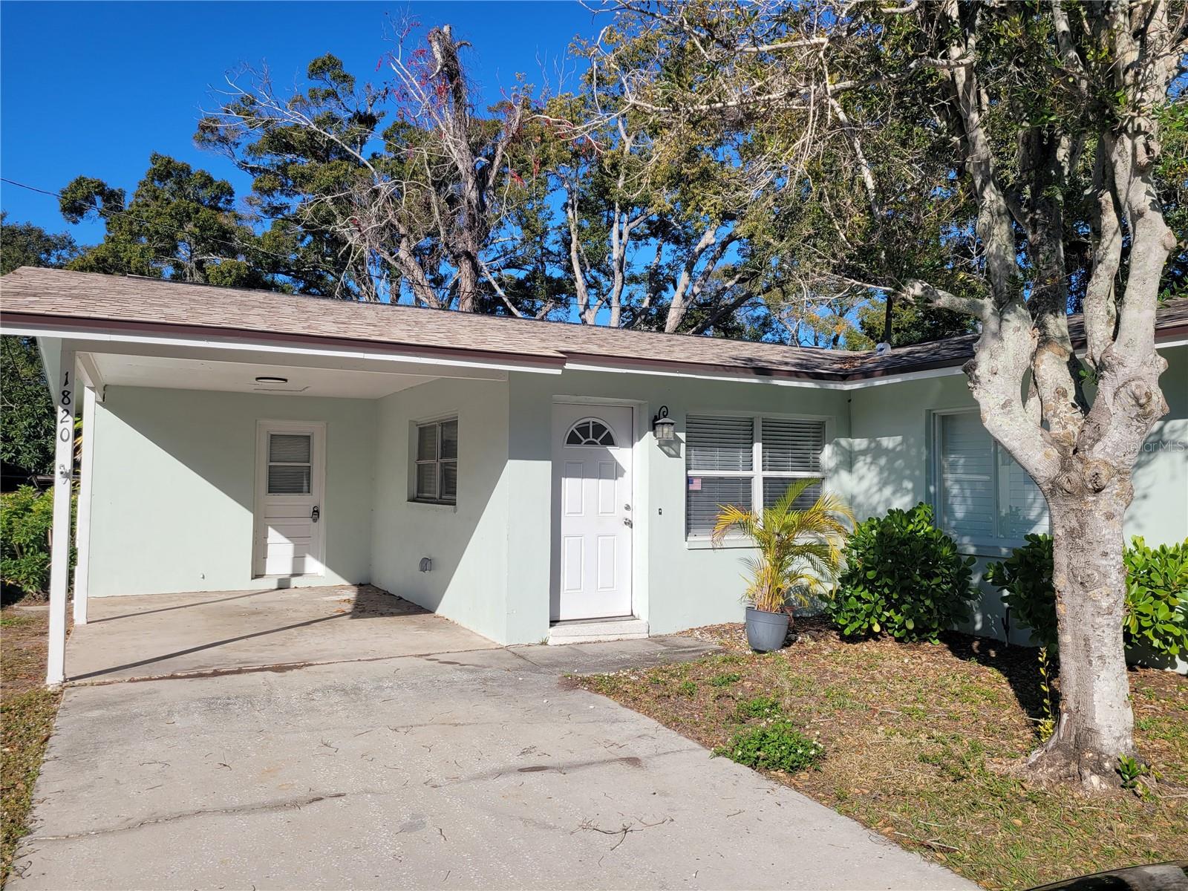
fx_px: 892
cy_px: 446
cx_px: 594
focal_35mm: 26
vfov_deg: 53.1
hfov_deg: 67.3
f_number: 1.8
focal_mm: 5.4
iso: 40
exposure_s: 1/2977
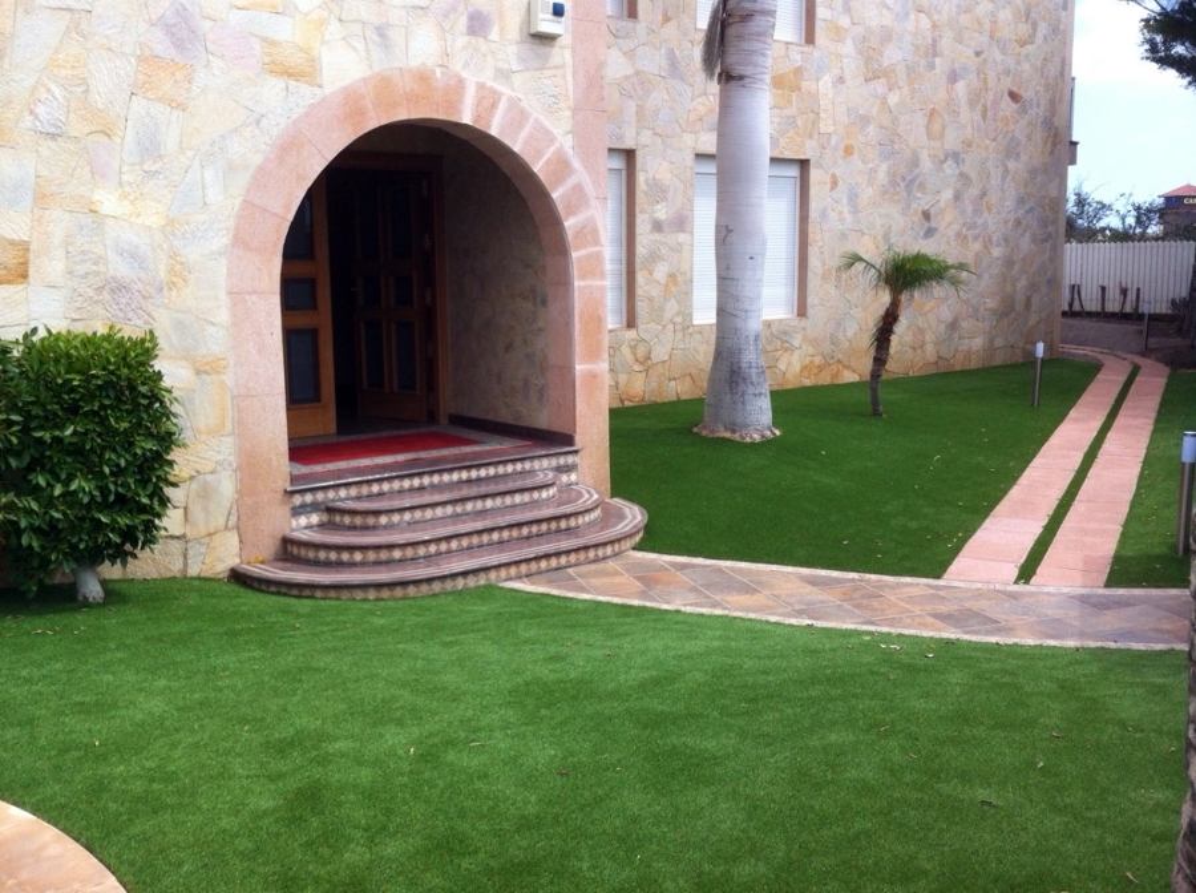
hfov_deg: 52.7
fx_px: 1207
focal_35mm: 35
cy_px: 446
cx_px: 598
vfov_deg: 40.6
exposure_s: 1/838
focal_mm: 3.85
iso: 80
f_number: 2.8
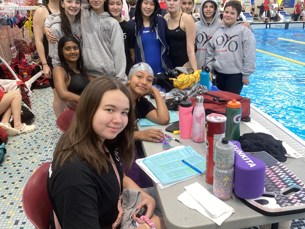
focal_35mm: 31
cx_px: 155
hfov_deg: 58.4
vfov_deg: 45.4
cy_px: 107
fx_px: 273
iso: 125
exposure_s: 1/100
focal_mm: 4.25
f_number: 1.8
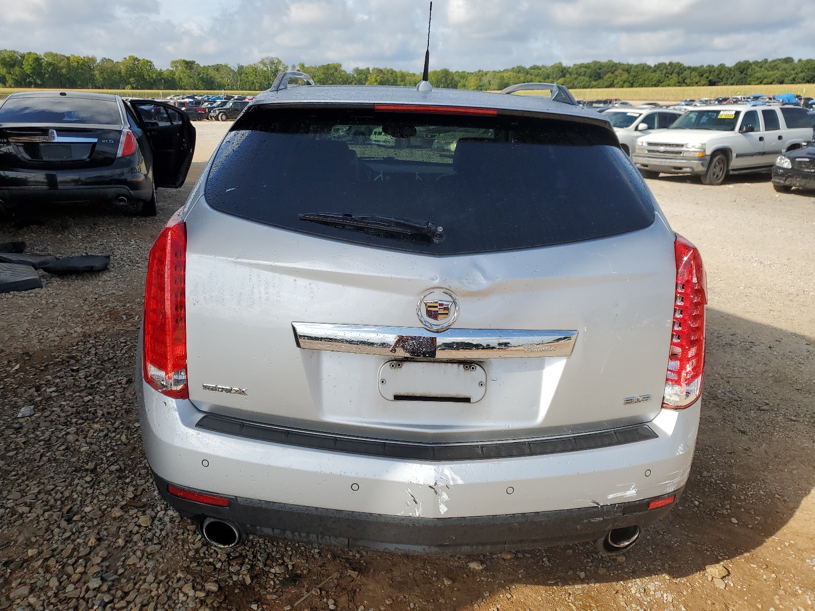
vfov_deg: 53.1
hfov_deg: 67.3
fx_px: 612
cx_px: 408
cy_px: 306
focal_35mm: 26
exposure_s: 1/3333
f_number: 1.5
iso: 50
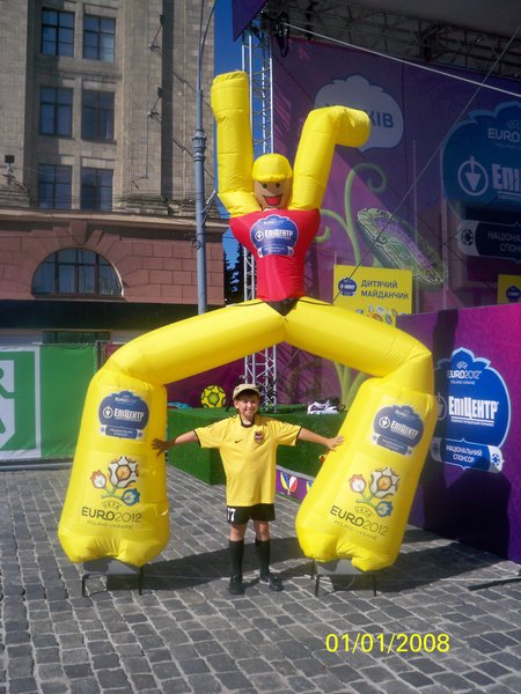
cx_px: 260
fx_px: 702
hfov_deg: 40.7
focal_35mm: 35
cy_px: 347
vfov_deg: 52.6
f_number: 4.7
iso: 64
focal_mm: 6.3
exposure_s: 1/800
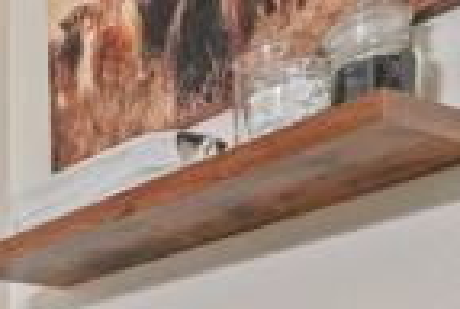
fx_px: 858
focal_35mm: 67
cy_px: 533
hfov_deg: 19.8
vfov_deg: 17.2
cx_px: -415
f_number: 8
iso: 1250
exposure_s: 1/6
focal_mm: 10
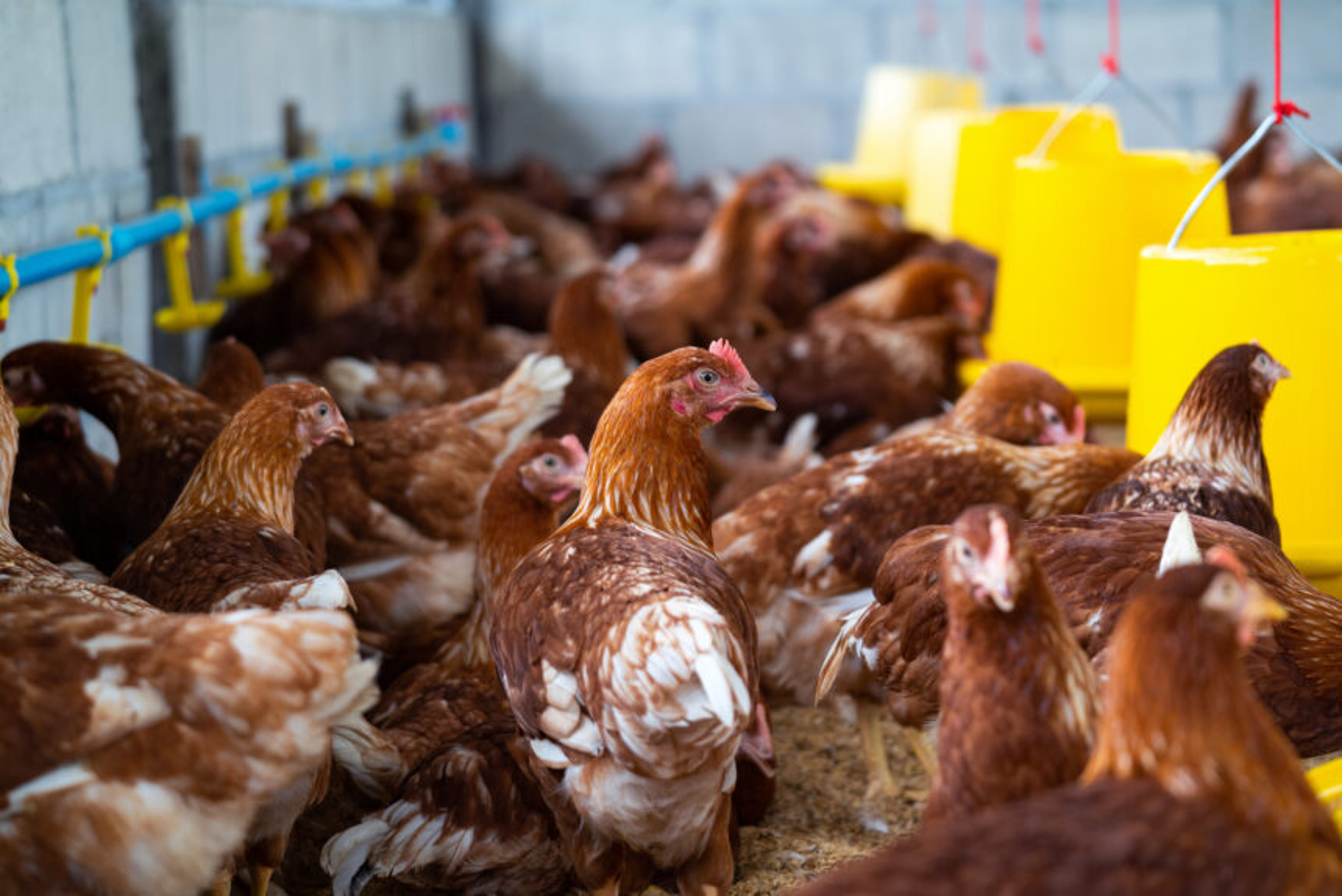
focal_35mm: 100
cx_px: 671
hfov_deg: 20.4
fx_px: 3729
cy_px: 448
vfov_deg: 13.7
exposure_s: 1/125
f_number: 5
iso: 500
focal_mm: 100
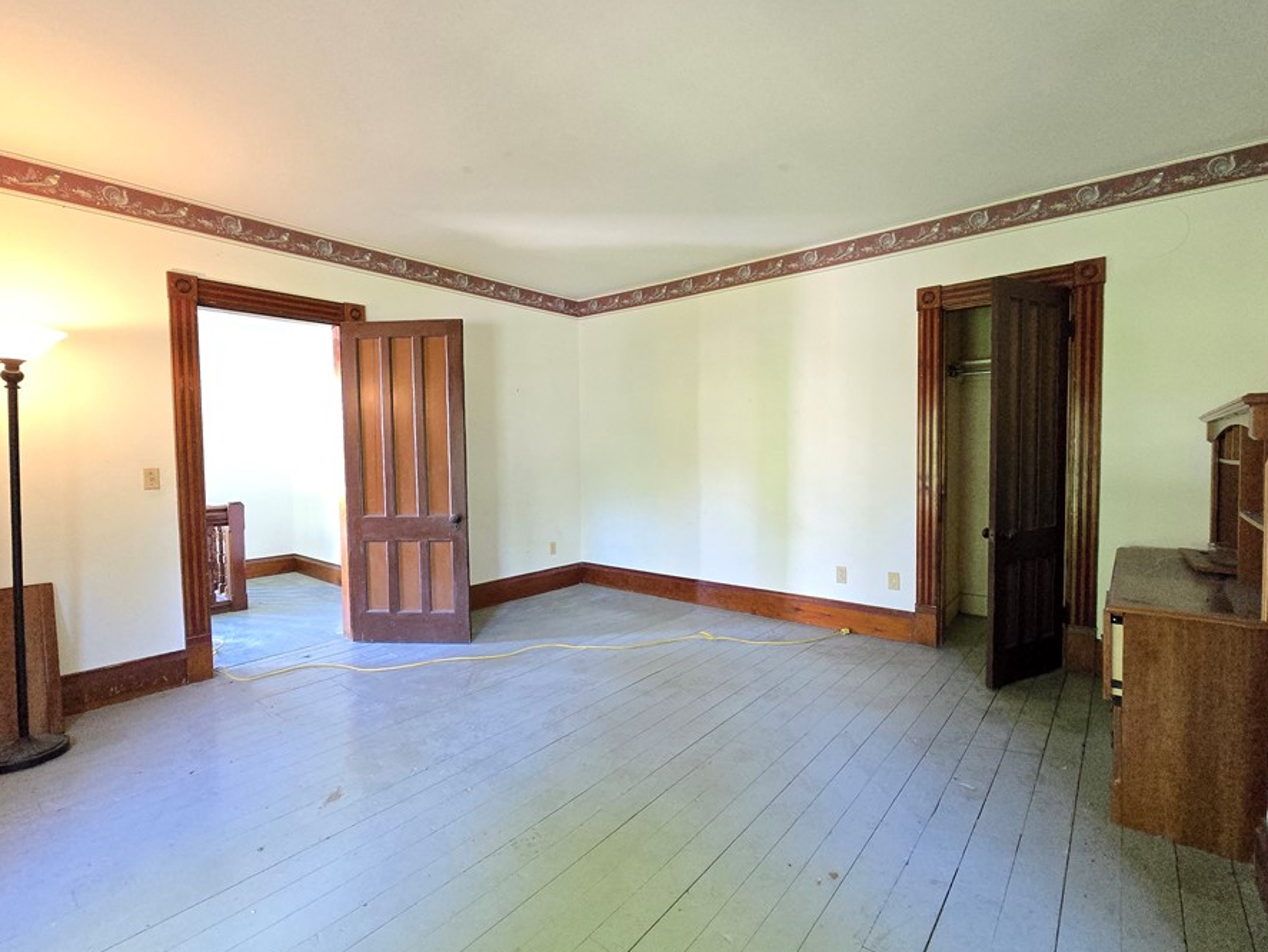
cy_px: 467
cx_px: 625
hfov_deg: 98.1
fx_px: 550
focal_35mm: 15
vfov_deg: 81.8
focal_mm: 2.2
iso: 1600
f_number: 2.2
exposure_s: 1/60
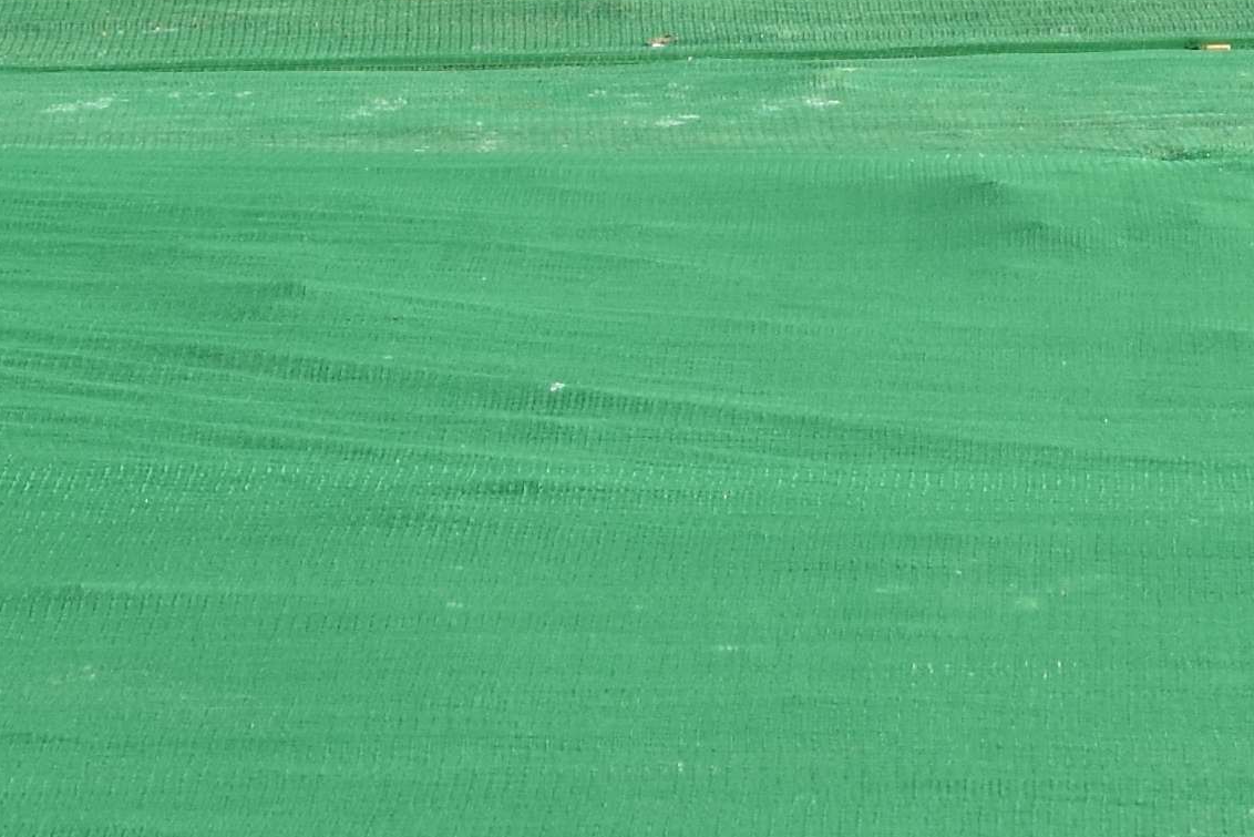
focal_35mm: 215
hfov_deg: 9.4
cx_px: 1635
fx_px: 7477
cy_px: -1364
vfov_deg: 6.1
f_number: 8
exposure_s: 1/500
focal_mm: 27
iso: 220
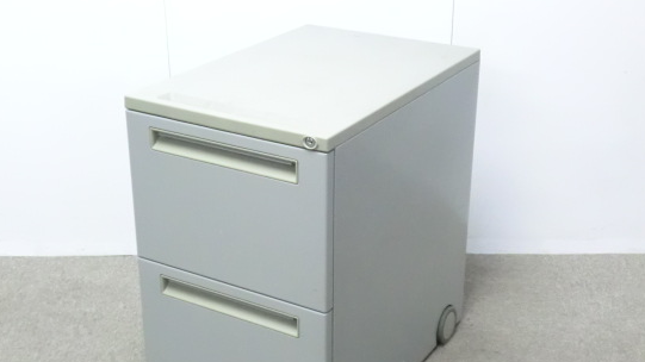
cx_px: 317
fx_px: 992
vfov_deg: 20.7
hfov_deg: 36.0
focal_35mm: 58
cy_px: 198
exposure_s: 1/20
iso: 800
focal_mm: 8.2
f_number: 4.3
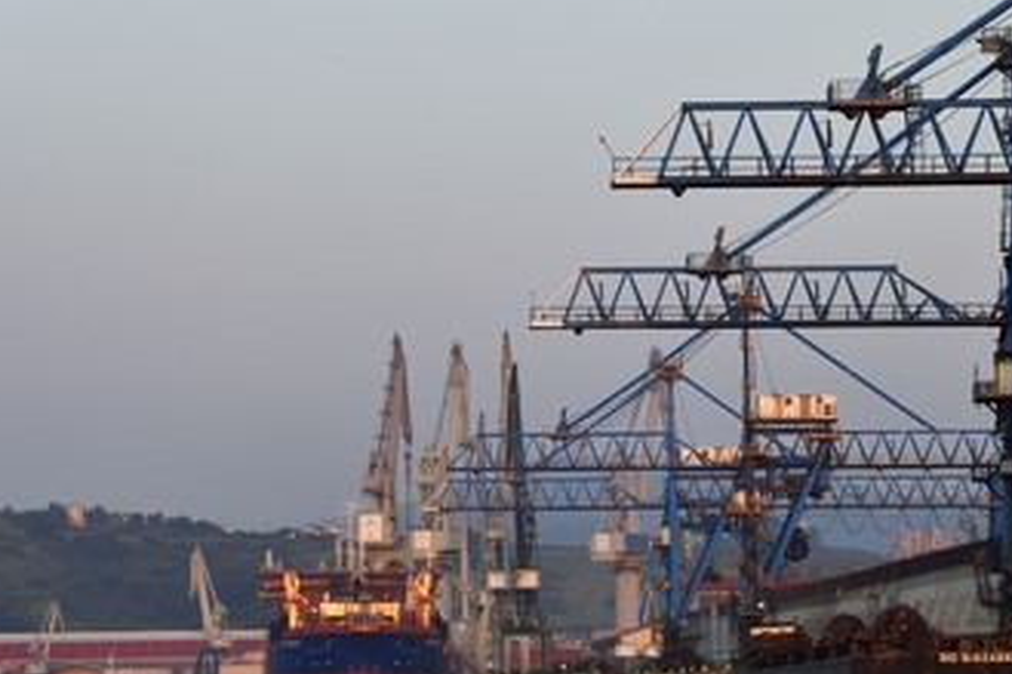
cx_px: 597
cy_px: 382
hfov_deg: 8.7
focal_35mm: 236
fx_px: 6631
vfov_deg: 5.8
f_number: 7.1
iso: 400
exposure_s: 1/320
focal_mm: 185
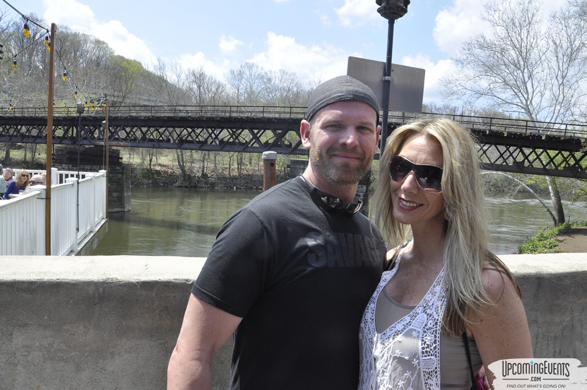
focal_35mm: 27
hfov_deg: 67.4
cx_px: 294
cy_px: 195
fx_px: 440
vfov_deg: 47.8
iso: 400
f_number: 14
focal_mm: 18
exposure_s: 1/200
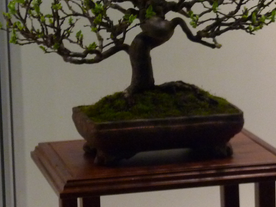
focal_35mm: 187
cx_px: 268
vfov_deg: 7.9
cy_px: 110
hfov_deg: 10.5
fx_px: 1491
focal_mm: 12.4
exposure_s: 1/40
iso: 400
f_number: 4.1
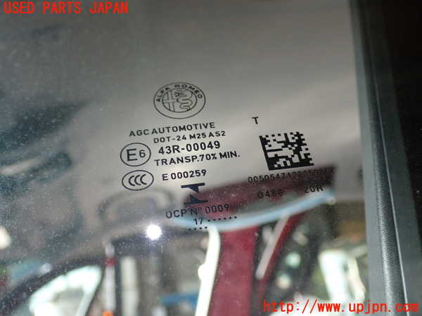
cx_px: 211
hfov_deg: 45.8
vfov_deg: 35.1
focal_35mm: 41
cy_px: 158
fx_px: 500
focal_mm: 7.31
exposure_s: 1/60
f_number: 2.8
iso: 200
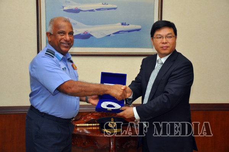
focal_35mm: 60
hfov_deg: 33.4
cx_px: 114
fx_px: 381
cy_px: 76
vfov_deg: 22.5
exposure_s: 1/125
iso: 400
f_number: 4.5
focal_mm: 40
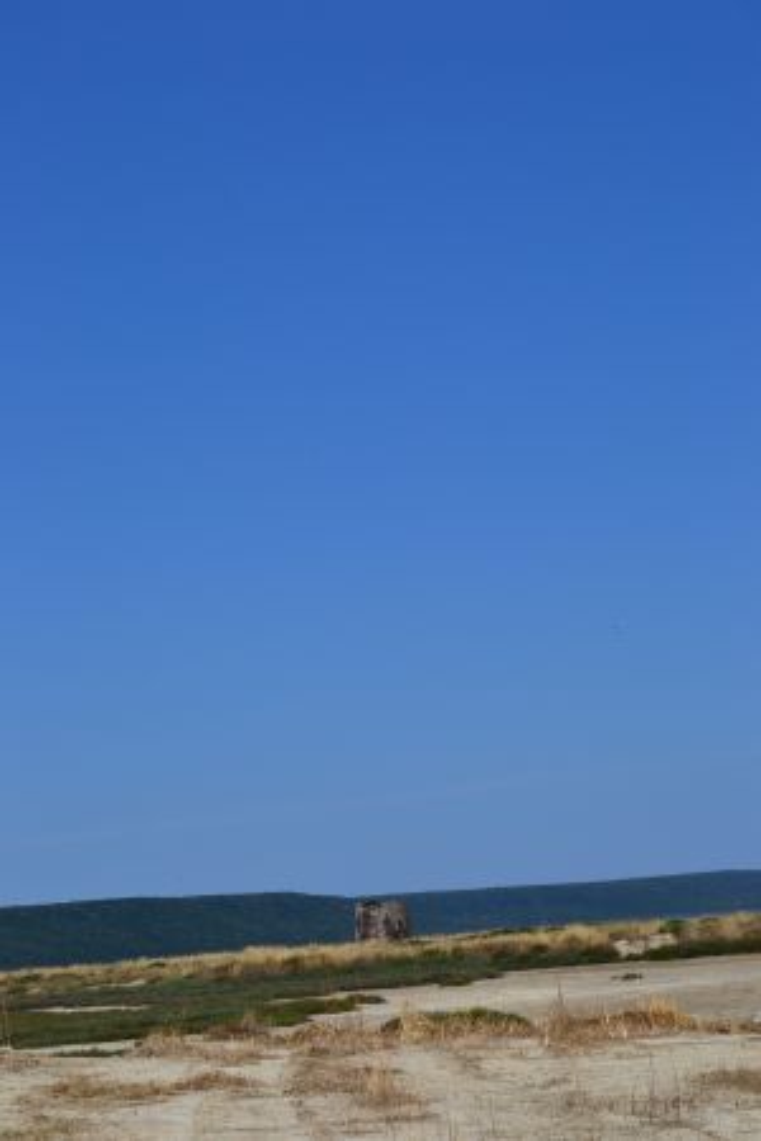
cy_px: 570
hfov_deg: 16.6
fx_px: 2616
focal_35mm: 82
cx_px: 380
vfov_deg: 24.6
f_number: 11
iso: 200
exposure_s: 1/500
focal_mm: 55
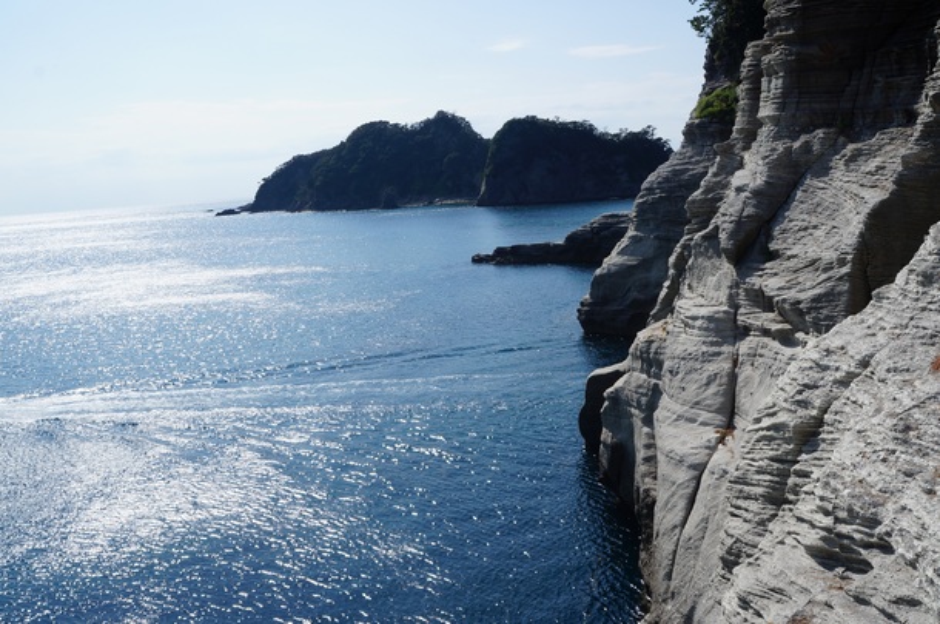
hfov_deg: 59.6
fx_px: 821
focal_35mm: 32
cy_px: 312
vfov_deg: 41.6
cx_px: 470
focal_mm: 21
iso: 200
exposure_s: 1/400
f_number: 13
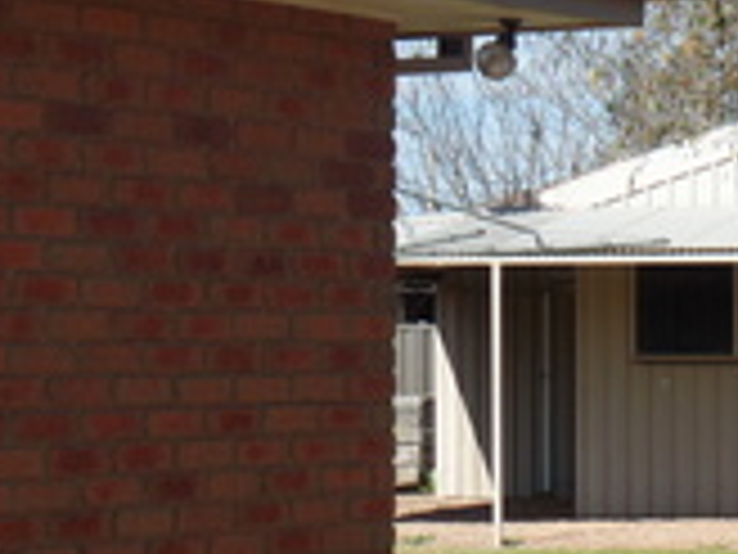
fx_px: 3326
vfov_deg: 9.5
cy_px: 333
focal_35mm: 156
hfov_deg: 12.5
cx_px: 760
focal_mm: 11.4
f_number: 3.6
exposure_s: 1/750
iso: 80
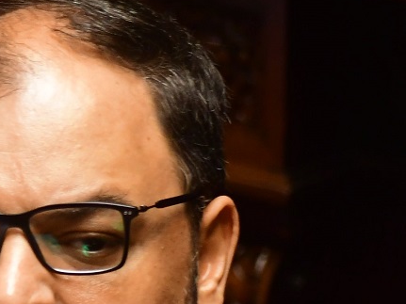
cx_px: 34
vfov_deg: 0.8
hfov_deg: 1.1
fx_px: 21200
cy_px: 313
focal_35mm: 1808
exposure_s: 1/200
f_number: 2.8
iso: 2500
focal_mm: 300
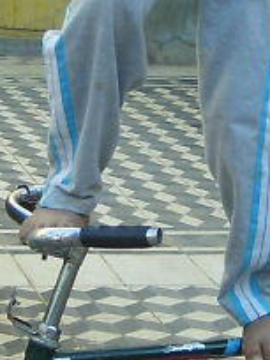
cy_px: 103
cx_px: 161
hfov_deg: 9.3
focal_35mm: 160
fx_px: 1664
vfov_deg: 12.3
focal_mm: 5.8
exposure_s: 1/90
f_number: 2.8
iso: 50
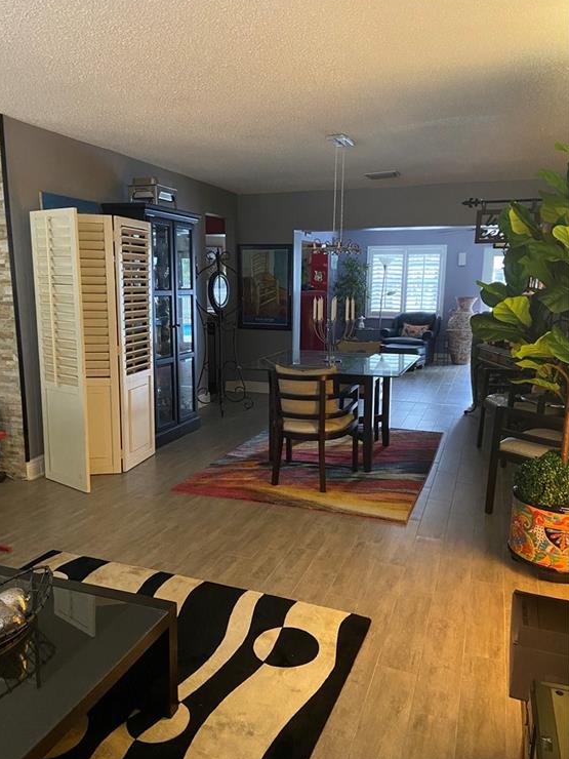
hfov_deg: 51.3
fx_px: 592
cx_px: 276
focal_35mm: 27
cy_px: 386
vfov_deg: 65.3
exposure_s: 1/30
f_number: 1.8
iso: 640
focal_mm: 4.25
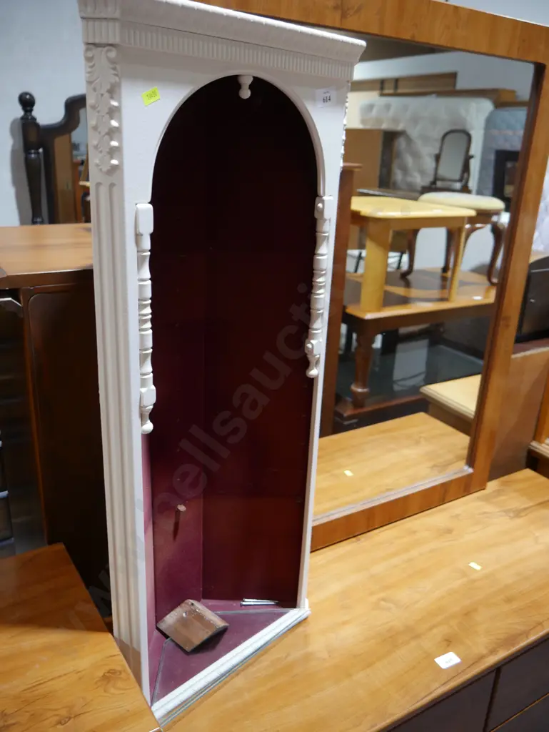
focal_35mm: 28
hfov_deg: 49.8
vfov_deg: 63.4
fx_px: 592
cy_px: 366
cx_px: 274
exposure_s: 1/60
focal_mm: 14
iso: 400
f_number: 3.5
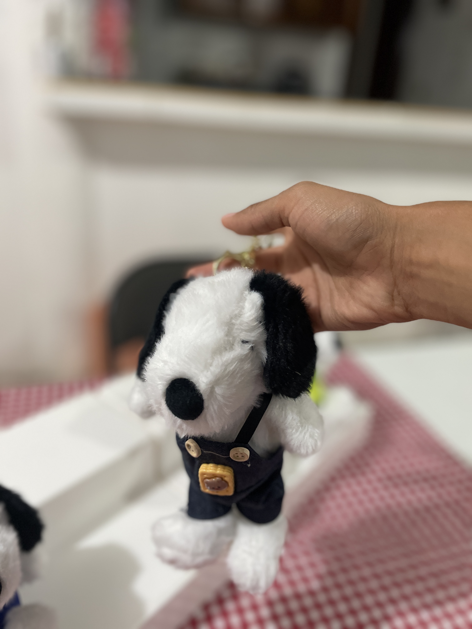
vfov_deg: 67.3
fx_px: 473
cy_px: 314
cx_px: 236
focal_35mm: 26
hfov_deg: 53.1
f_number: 1.6
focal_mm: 4.2
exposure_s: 1/60
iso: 250
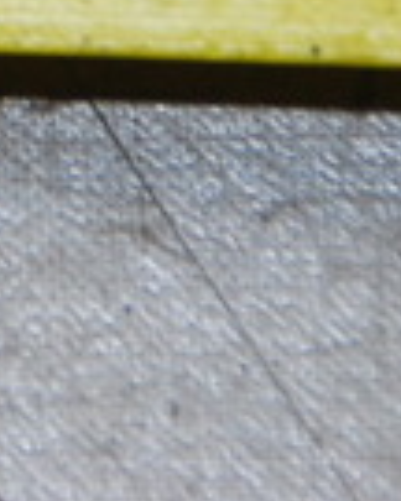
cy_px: -748
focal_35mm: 962
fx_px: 14271
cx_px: -650
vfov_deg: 2.0
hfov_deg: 1.6
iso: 200
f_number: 5.6
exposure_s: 1/60
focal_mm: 90
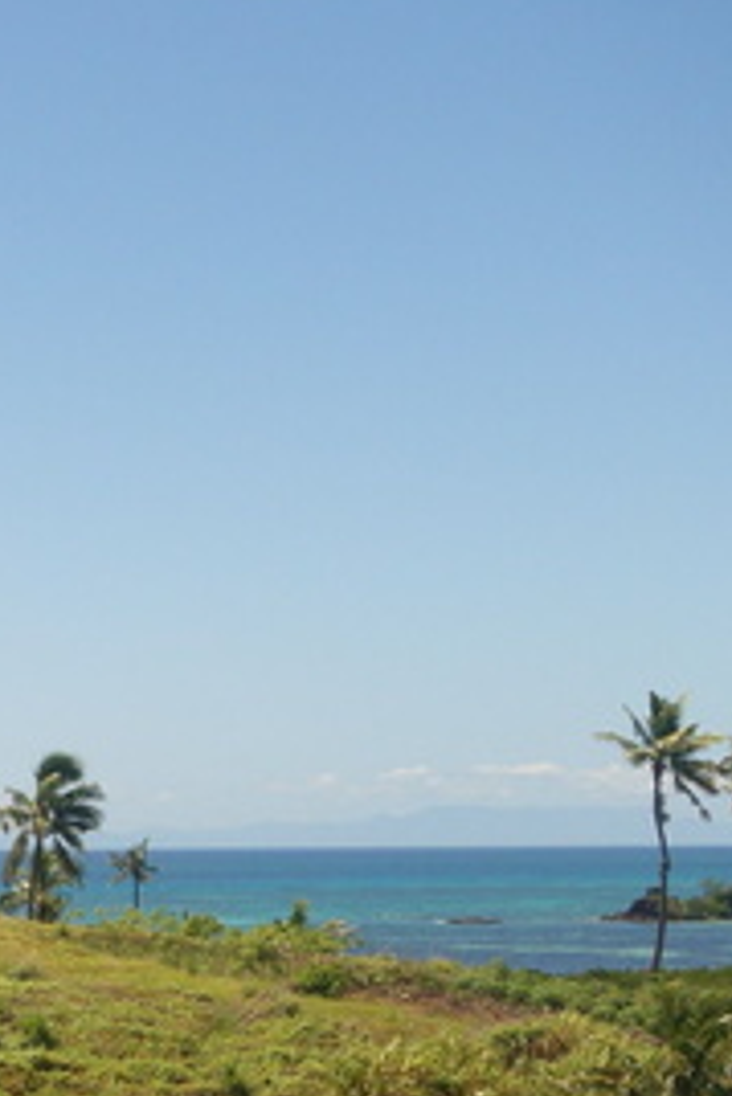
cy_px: 965
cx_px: -757
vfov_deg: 17.1
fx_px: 3594
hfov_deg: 10.6
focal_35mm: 118
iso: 125
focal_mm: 14.75
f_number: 5.6
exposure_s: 1/500
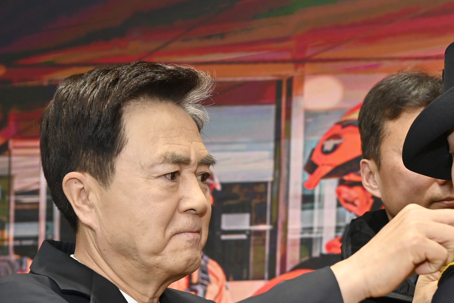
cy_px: 227
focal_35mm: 102
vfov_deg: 13.4
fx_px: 1286
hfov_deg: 19.9
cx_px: 336
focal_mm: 50
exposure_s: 1/250
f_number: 5.6
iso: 1000
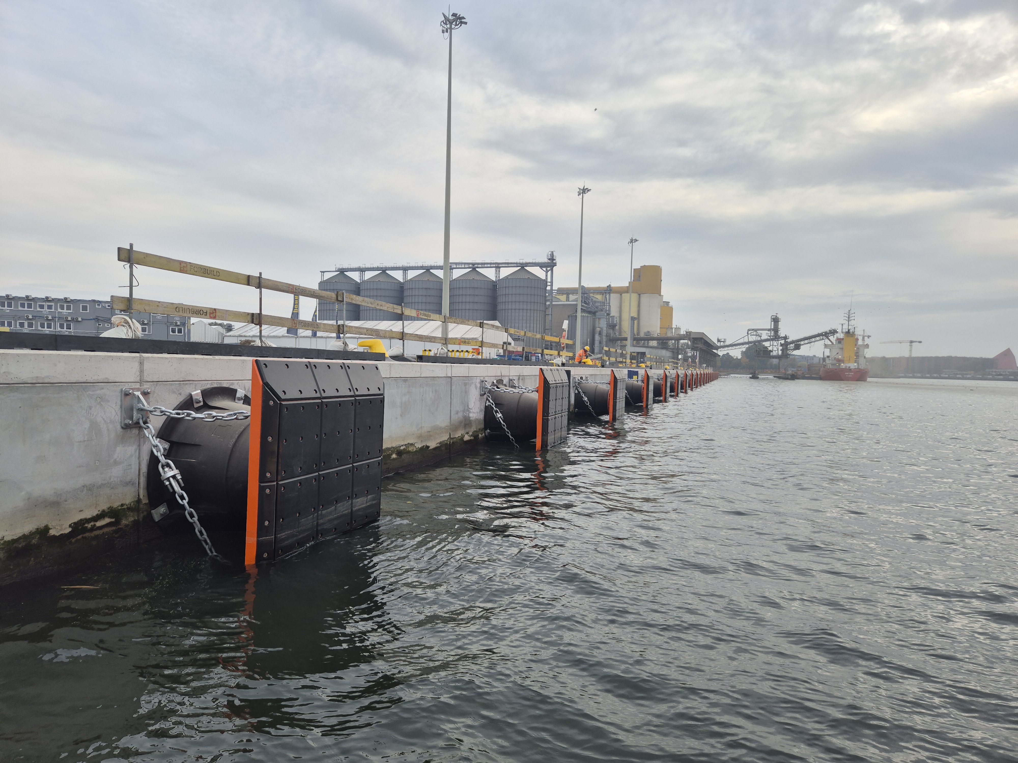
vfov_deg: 58.9
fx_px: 676
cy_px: 382
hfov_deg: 73.9
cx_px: 509
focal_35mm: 23
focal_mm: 5.4
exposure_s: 1/486
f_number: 1.8
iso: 25
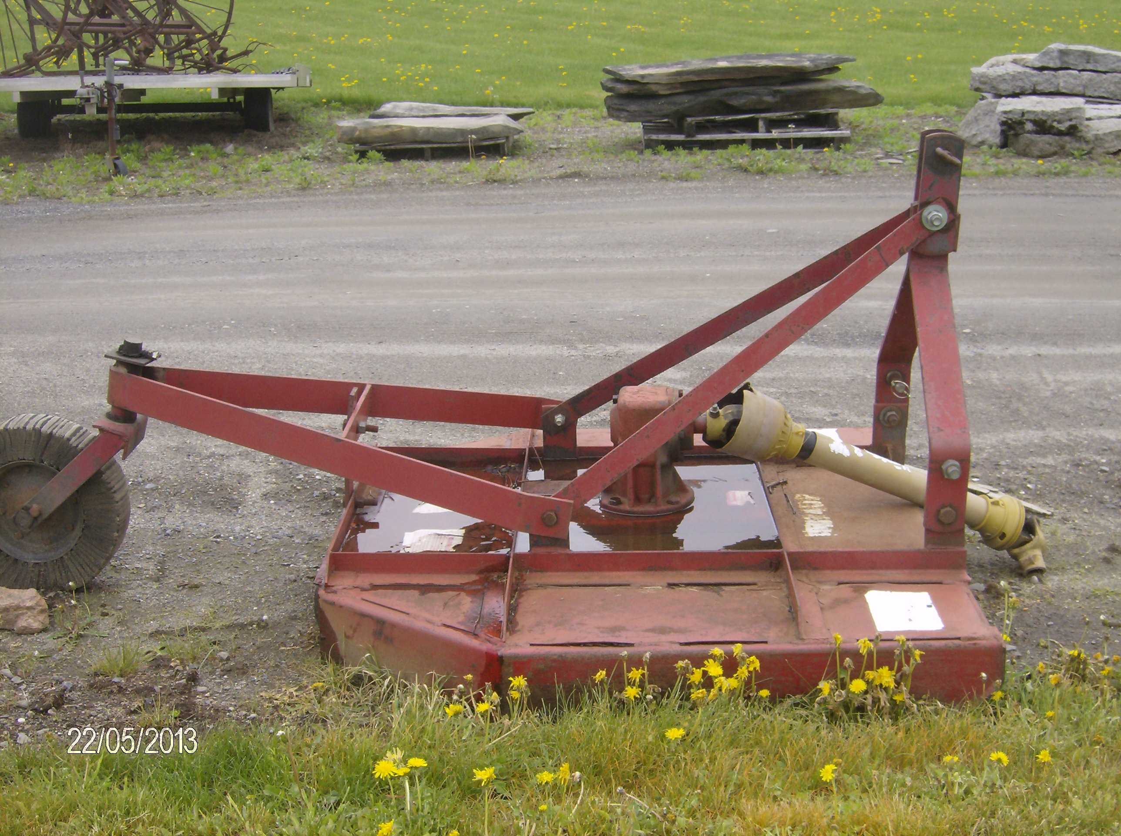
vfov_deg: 31.4
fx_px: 1486
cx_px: 560
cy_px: 418
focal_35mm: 46
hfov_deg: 41.3
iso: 100
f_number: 5.1
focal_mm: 7.7
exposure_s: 1/345
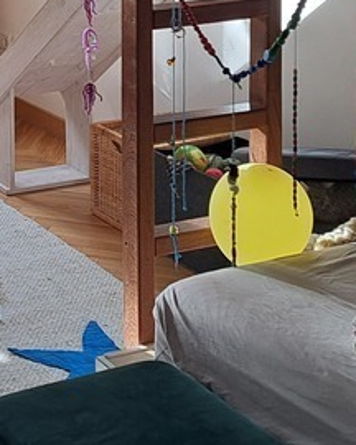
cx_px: -132
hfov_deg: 16.2
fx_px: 1172
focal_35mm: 89
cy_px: -102
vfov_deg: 20.0
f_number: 1.8
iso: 50
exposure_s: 1/50
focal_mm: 5.23
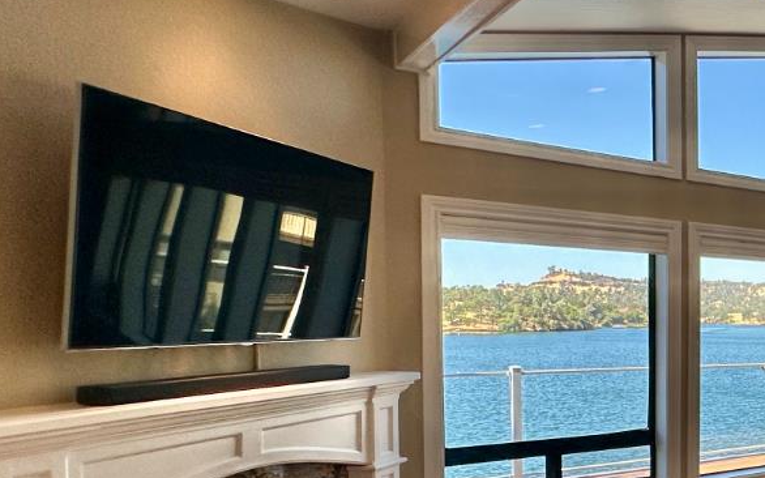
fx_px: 792
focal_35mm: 38
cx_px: 933
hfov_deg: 37.7
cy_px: 361
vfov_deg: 32.9
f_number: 2.2
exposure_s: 1/240
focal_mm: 2.22
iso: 40
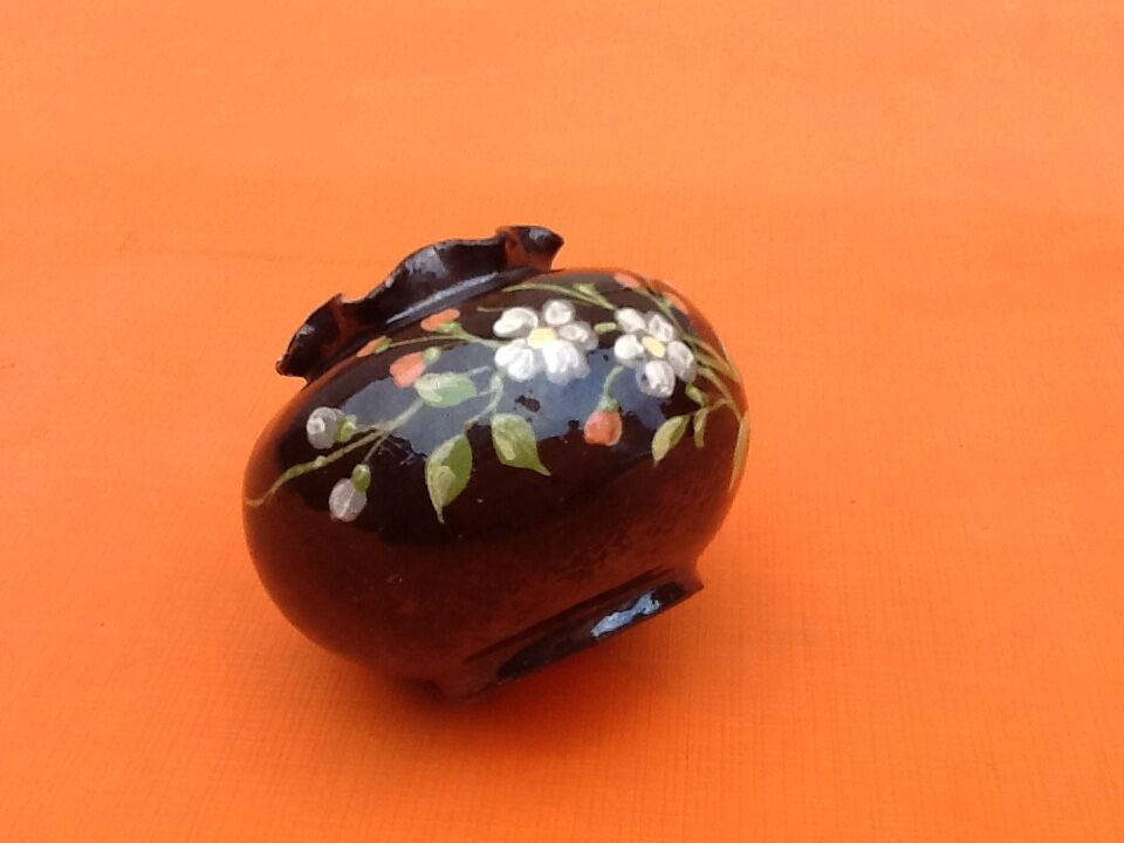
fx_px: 1429
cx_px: 562
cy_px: 422
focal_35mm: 44
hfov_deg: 42.9
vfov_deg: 32.9
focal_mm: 2.03
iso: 64
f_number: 2.4
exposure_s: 1/120
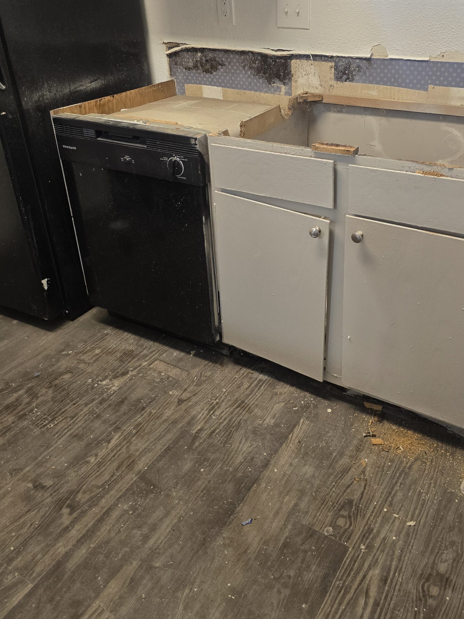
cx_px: 294
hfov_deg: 46.3
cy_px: 219
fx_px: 536
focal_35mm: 30
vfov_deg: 58.9
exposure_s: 1/120
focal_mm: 6.3
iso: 160
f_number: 1.7
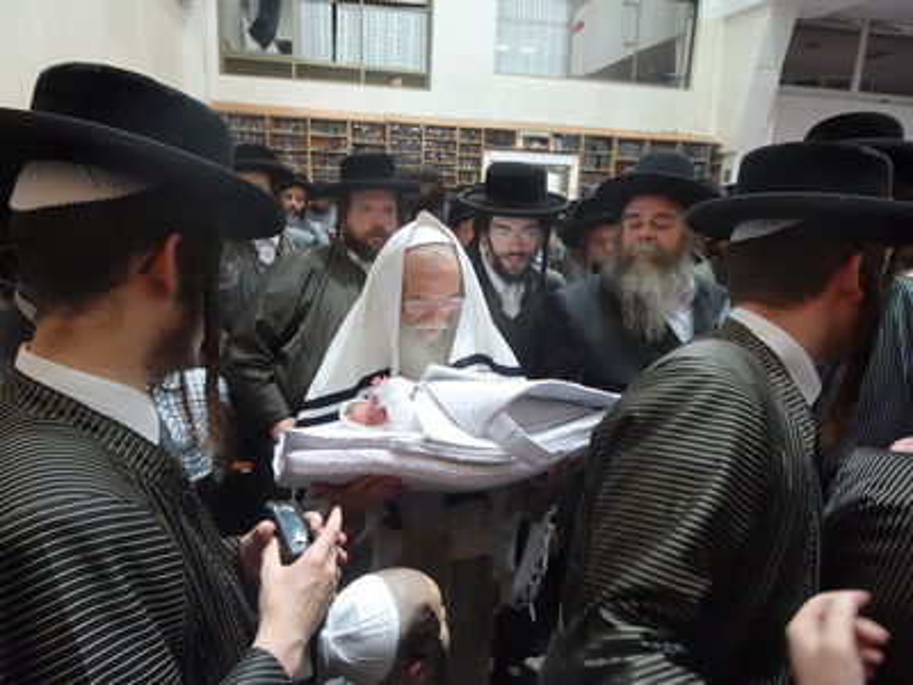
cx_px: 456
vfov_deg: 56.8
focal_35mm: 24
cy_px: 342
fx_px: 633
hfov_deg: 71.6
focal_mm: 4.25
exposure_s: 1/50
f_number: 3.5
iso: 800
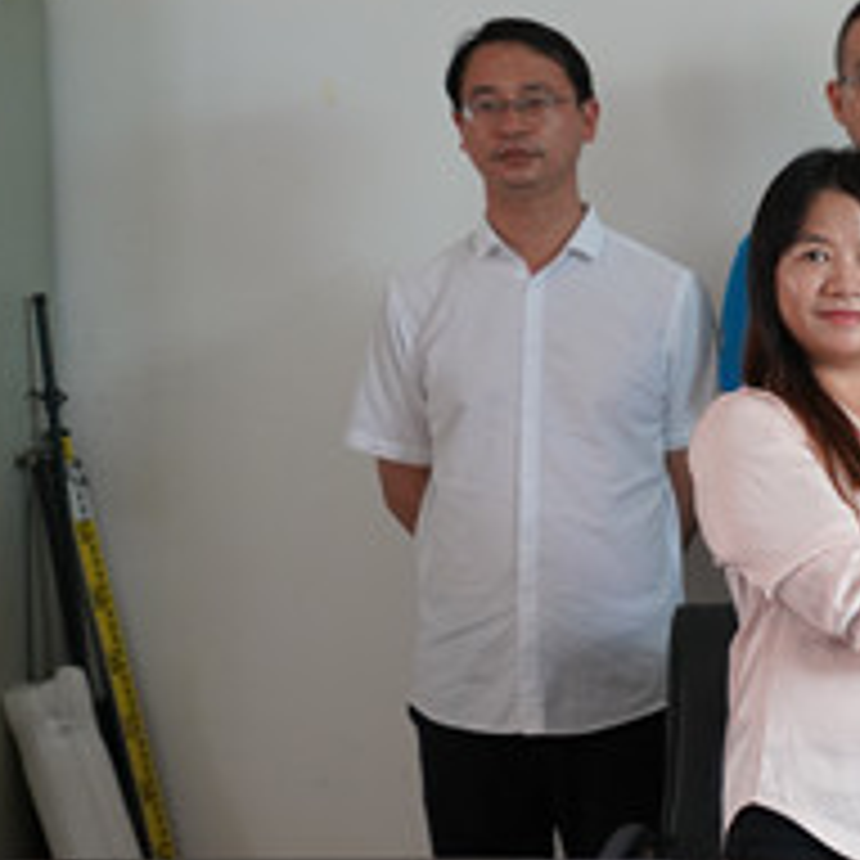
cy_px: 509
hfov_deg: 14.5
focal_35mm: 112
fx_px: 3148
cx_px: 1283
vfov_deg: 15.5
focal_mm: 42
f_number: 4.5
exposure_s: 1/160
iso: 1250
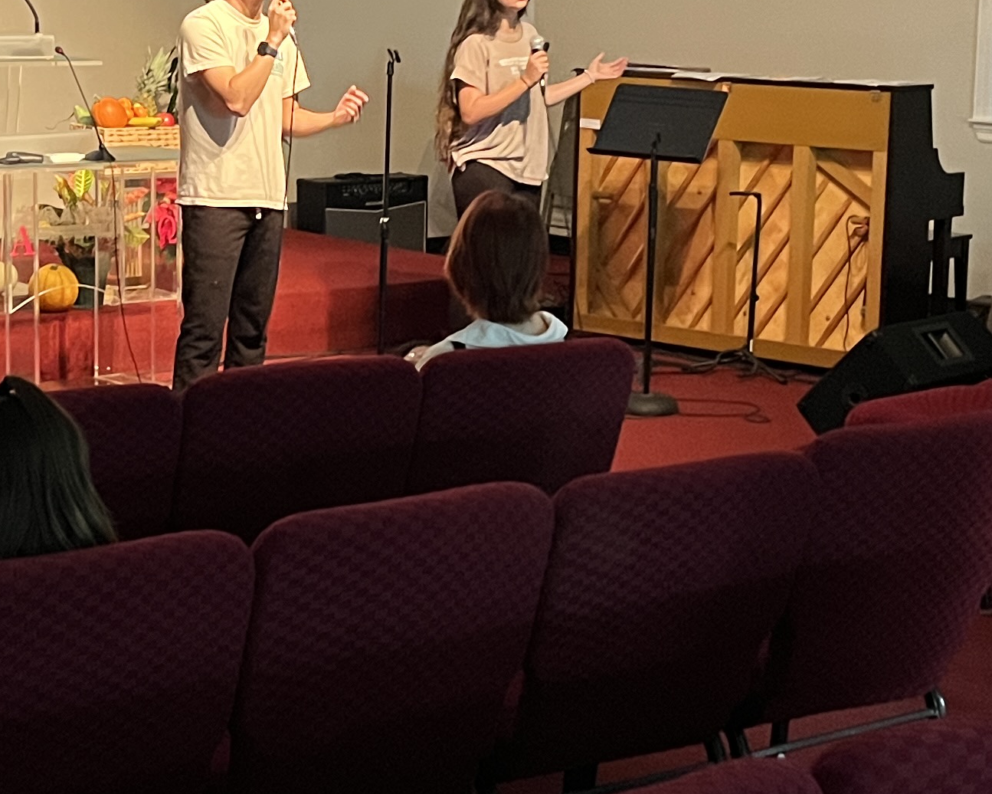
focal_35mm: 79
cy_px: 277
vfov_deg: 19.4
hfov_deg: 24.1
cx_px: 393
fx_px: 2319
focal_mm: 5.1
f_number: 1.6
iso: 640
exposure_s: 1/40
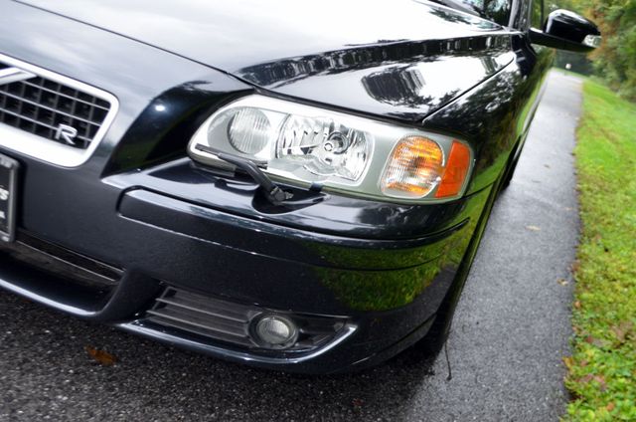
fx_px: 635
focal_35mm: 36
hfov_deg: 53.2
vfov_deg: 36.7
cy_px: 211
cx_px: 318
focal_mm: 24
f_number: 4
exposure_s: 1/80
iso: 400
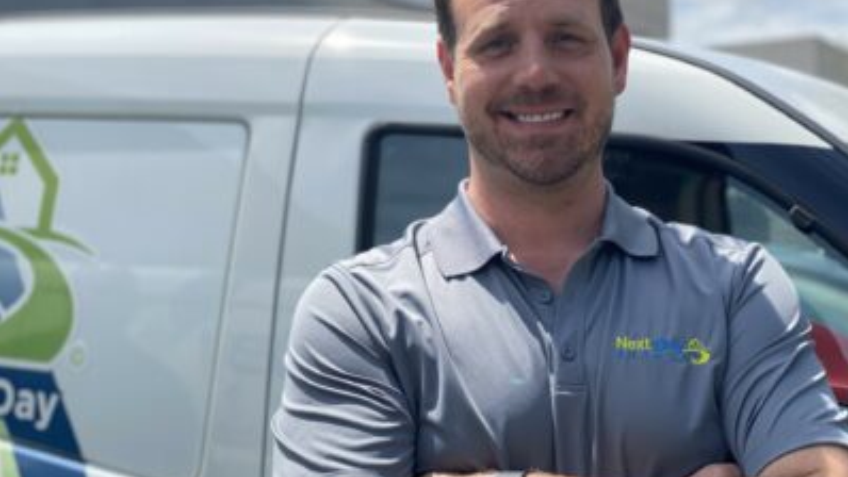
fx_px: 1282
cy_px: 207
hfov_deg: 36.6
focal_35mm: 57
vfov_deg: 21.1
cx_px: 424
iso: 20
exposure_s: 1/1020
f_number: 2
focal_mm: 6
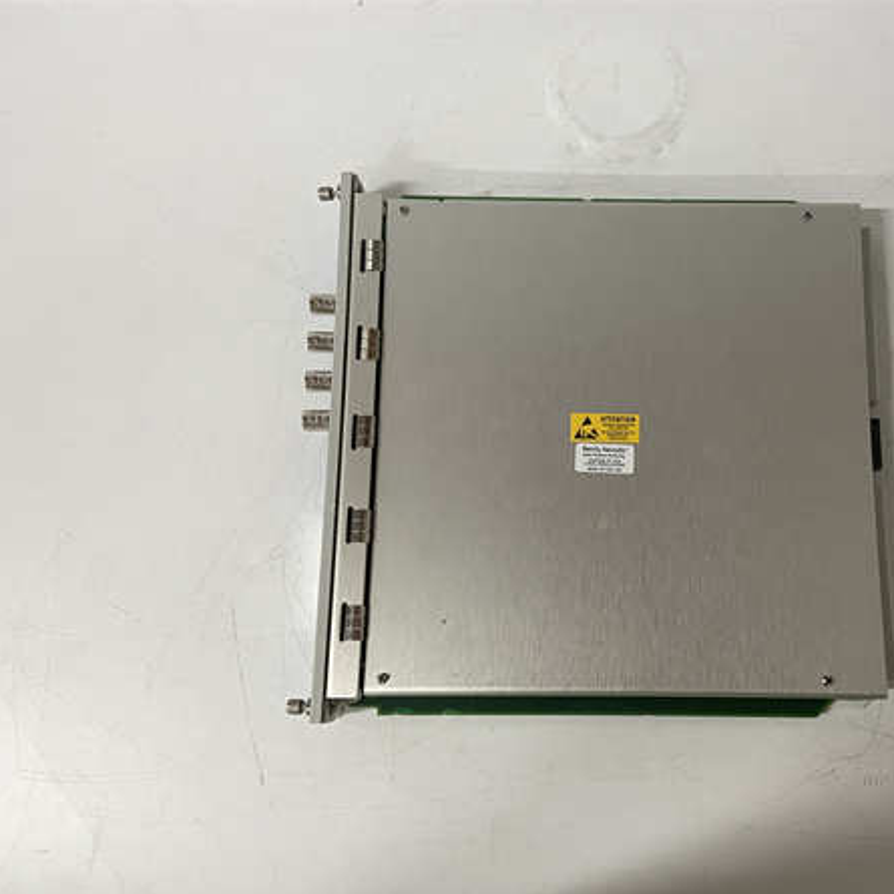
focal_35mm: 31
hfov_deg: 51.7
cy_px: 450
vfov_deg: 52.5
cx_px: 583
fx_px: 906
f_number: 1.8
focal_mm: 4.25
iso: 80
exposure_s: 1/50
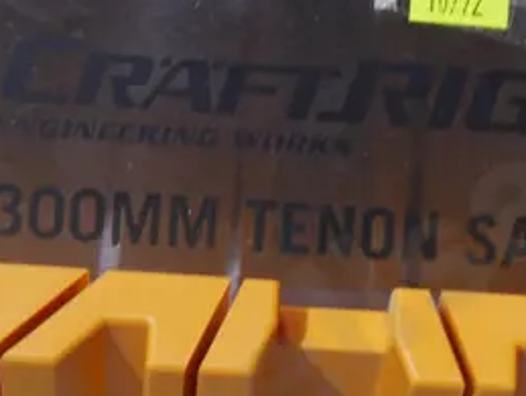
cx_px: 613
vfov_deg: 6.3
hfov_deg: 8.3
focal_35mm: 237
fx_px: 3606
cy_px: 135
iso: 1000
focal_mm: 30
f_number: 5.4
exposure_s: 1/60
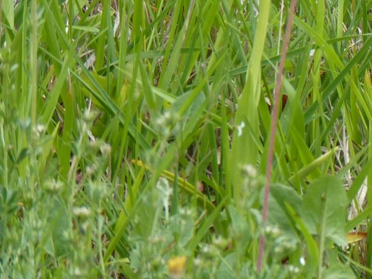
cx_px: 570
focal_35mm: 424
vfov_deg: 3.5
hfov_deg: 4.6
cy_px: -4
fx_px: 4557
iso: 80
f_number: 4
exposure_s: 1/160
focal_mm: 23
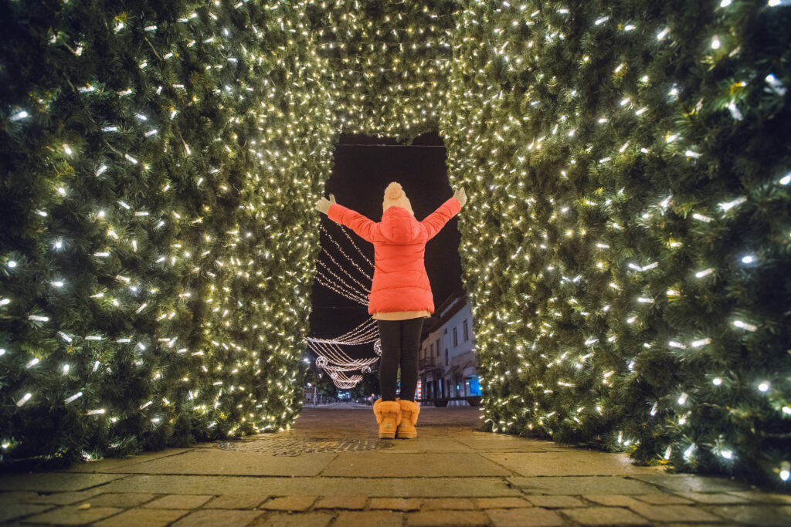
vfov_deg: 73.8
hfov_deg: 96.7
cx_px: 396
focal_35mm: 16
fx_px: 352
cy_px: 264
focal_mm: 16
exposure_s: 1/50
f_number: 4
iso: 2000
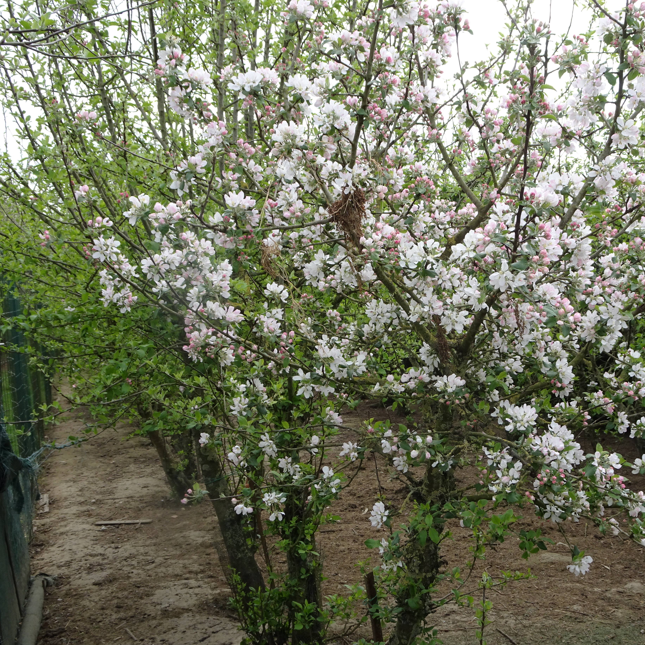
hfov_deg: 37.2
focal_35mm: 45
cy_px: 324
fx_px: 949
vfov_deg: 37.6
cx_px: 423
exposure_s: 1/200
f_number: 4
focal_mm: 6.56
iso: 80
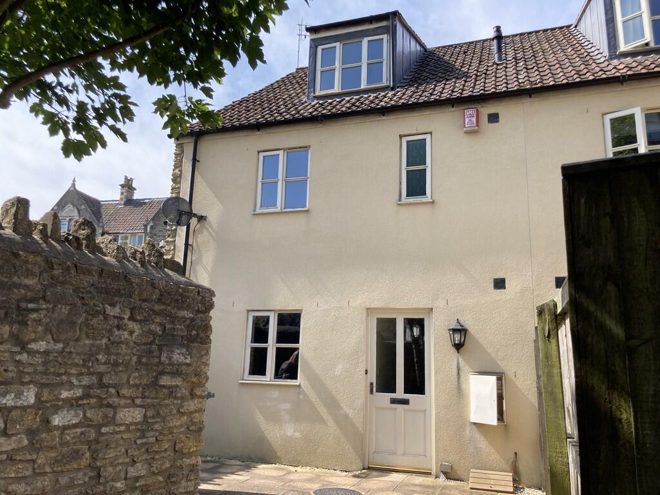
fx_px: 534
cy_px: 248
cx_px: 330
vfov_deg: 49.7
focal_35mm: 28
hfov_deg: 63.4
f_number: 1.8
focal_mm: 3.99
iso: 20
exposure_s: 1/787
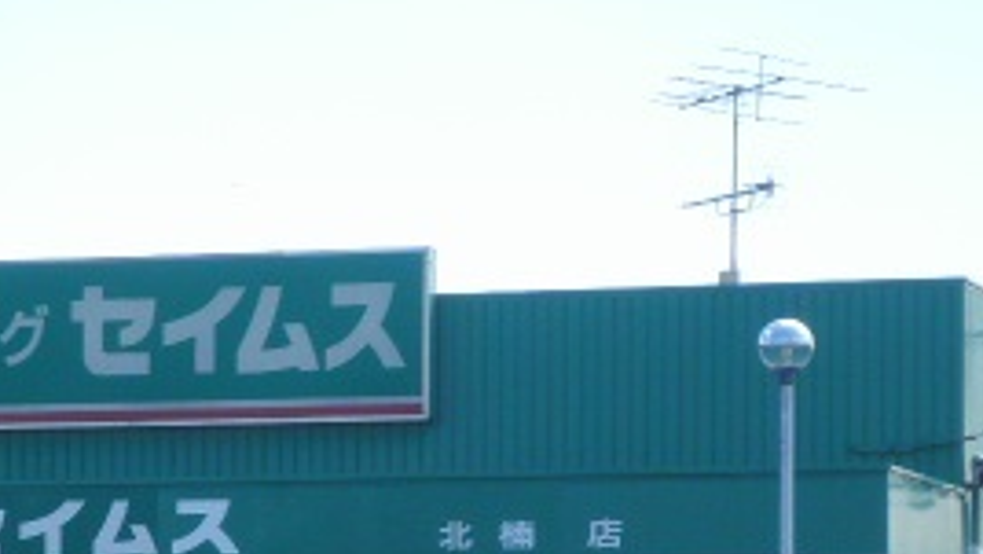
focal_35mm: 190
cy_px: 620
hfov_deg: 11.3
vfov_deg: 6.4
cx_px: 231
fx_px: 4954
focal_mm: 13
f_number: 4.4
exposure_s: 1/250
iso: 64
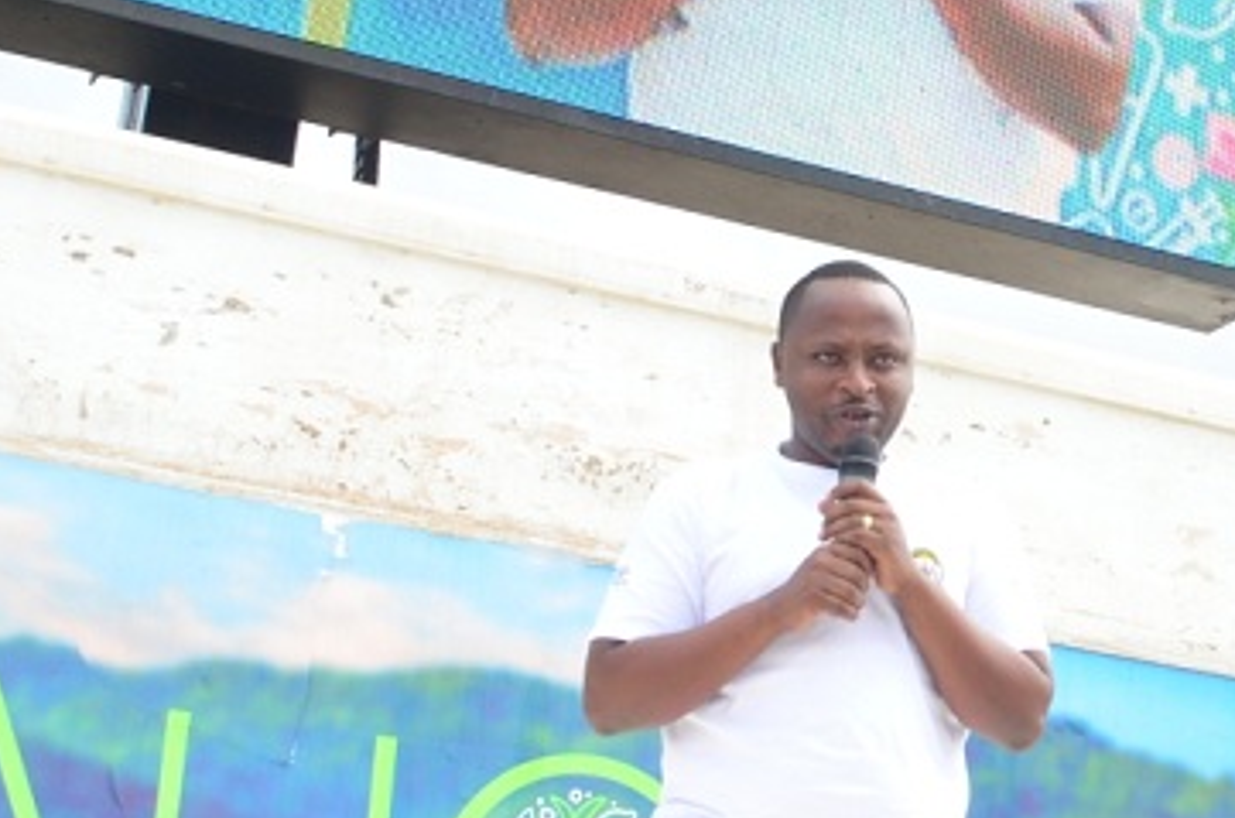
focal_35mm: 99
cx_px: 1136
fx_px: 3389
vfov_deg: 13.7
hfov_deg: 20.2
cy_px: 296
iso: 500
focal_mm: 34
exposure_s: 1/250
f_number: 7.1
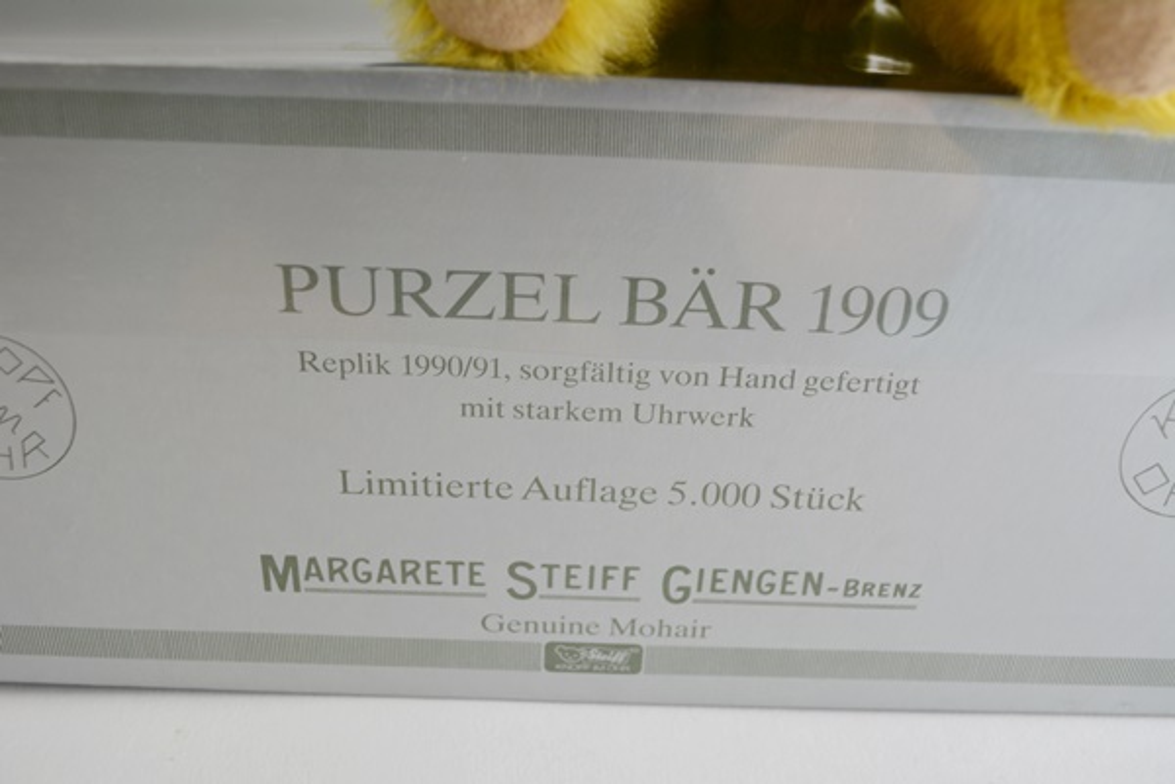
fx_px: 1273
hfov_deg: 49.6
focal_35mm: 39
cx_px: 588
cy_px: 392
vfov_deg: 34.2
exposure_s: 1/125
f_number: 5.6
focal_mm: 26
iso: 400
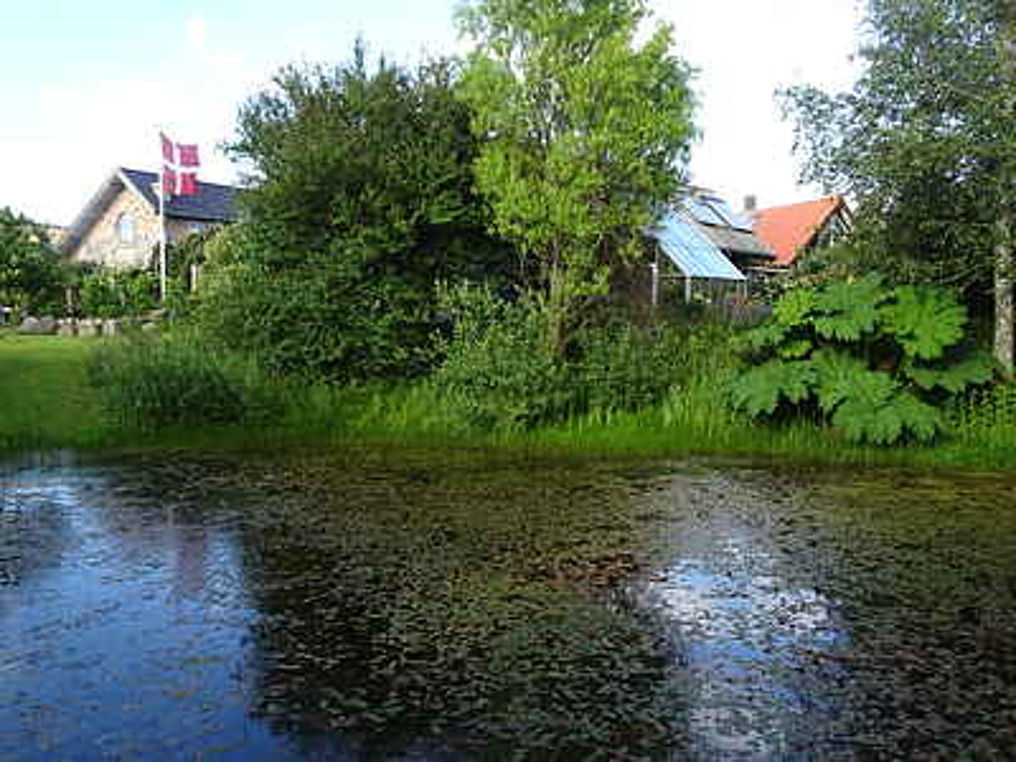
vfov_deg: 46.8
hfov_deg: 60.0
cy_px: 381
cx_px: 508
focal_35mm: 30
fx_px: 881
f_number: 3.5
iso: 80
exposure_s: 1/125
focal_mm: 5.09
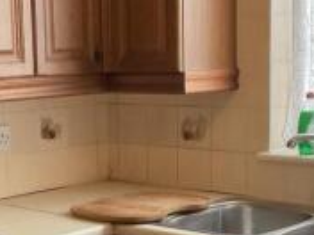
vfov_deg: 15.3
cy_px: 184
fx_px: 871
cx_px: 117
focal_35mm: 96
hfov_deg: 20.4
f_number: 1.8
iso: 100
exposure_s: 1/50
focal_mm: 3
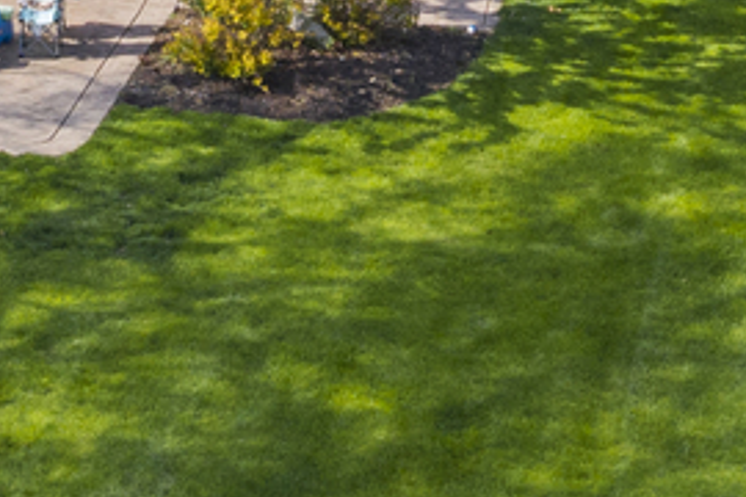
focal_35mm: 168
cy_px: -723
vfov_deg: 7.6
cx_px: 231
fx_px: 3481
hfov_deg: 12.2
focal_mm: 10.26
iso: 100
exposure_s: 1/320
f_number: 5.6
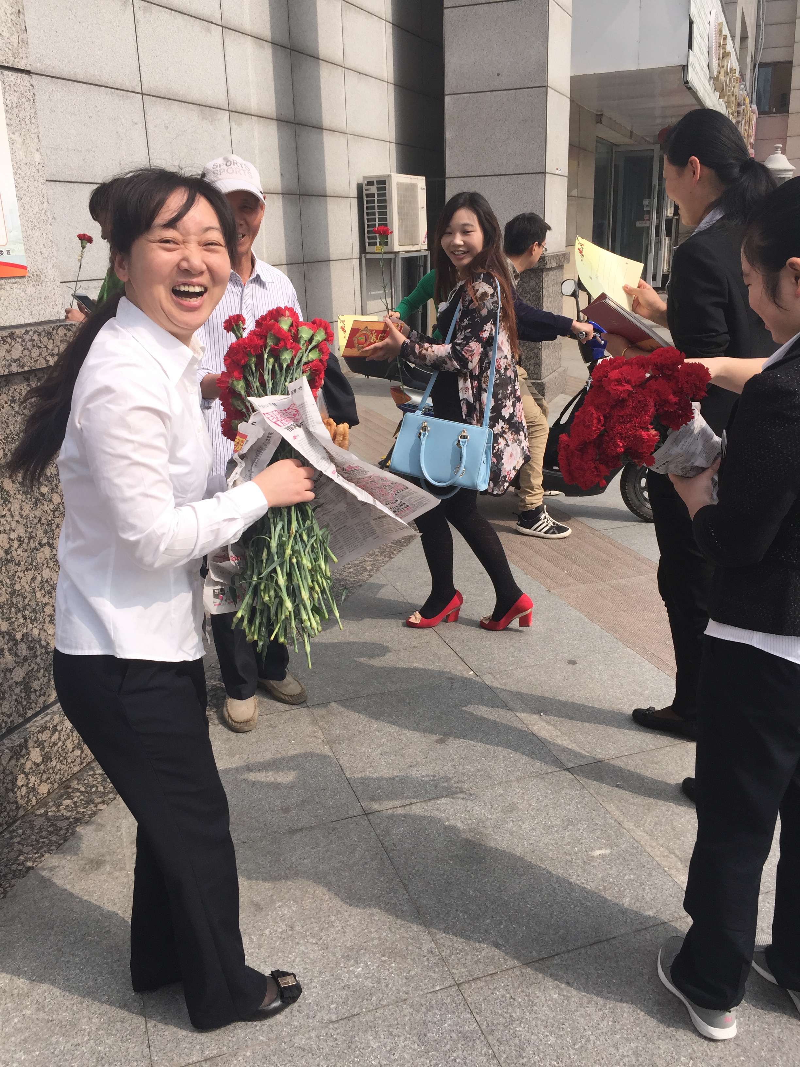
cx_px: 400
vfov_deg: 61.7
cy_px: 534
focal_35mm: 29
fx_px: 894
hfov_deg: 48.2
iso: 32
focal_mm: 4.15
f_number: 2.2
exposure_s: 1/1412
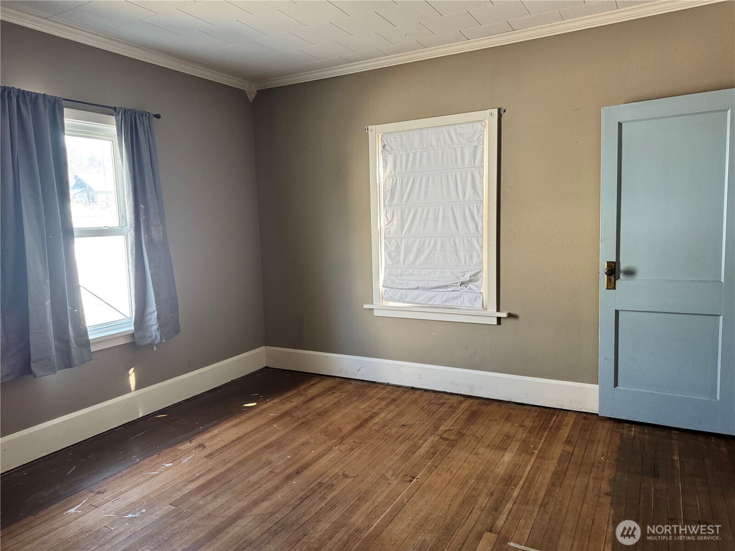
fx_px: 510
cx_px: 368
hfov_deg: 71.6
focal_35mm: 24
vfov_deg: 56.8
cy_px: 276
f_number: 1.78
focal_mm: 6.76
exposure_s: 1/99
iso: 200
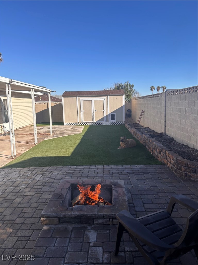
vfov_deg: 67.3
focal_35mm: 26
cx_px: 99
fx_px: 198
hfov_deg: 53.1
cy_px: 132
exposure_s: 1/3257
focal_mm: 5.7
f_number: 1.5
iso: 50
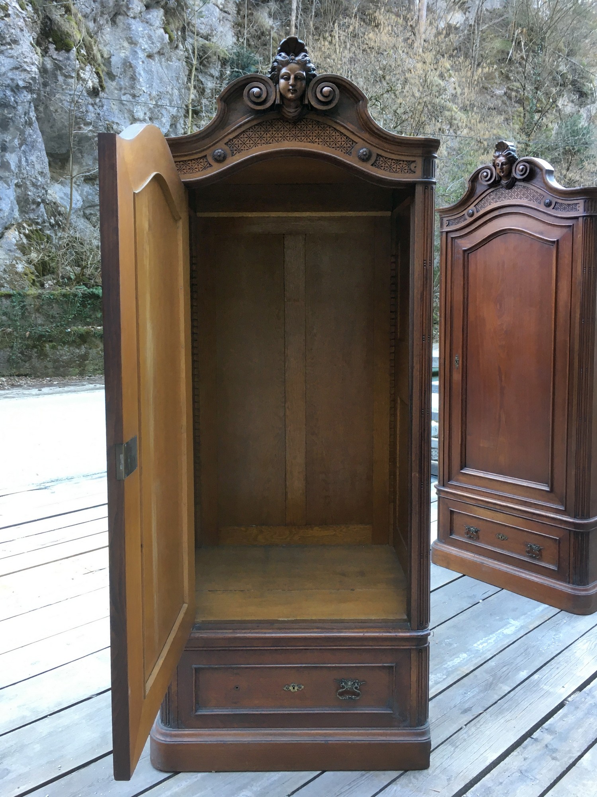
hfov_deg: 48.2
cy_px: 398
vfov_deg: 61.7
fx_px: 667
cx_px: 298
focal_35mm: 29
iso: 64
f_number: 2.2
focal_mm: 4.15
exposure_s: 1/33
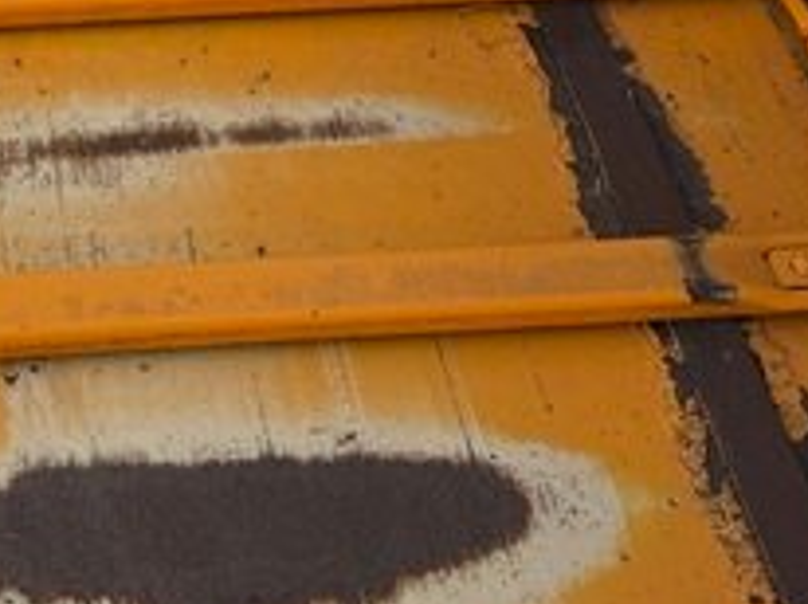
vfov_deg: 20.7
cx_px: 4
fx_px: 1632
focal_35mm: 70
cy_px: 94
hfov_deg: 26.4
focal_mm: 6.76
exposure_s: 1/3279
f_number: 1.78
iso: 80
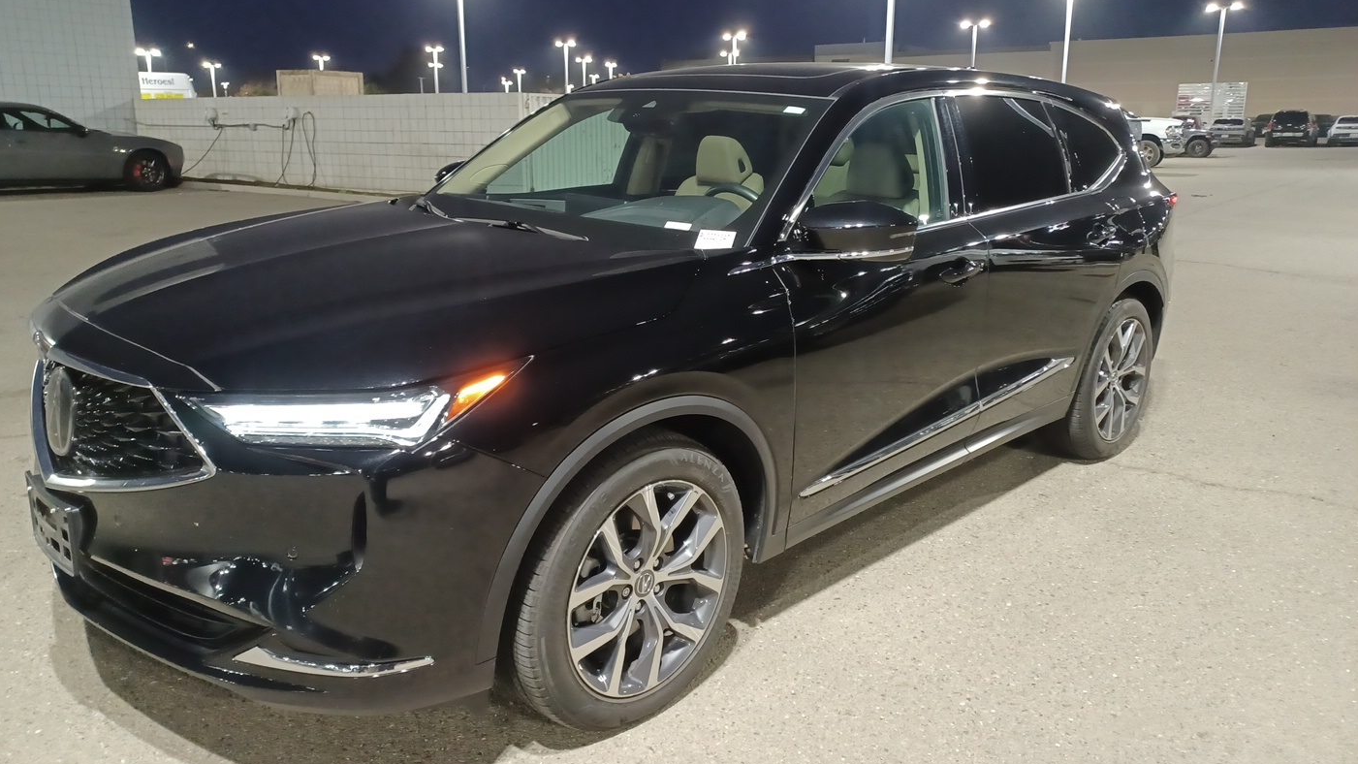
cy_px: 347
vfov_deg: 41.5
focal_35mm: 28
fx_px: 1008
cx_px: 664
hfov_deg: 67.9
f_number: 1.8
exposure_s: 1/25
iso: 705
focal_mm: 4.6
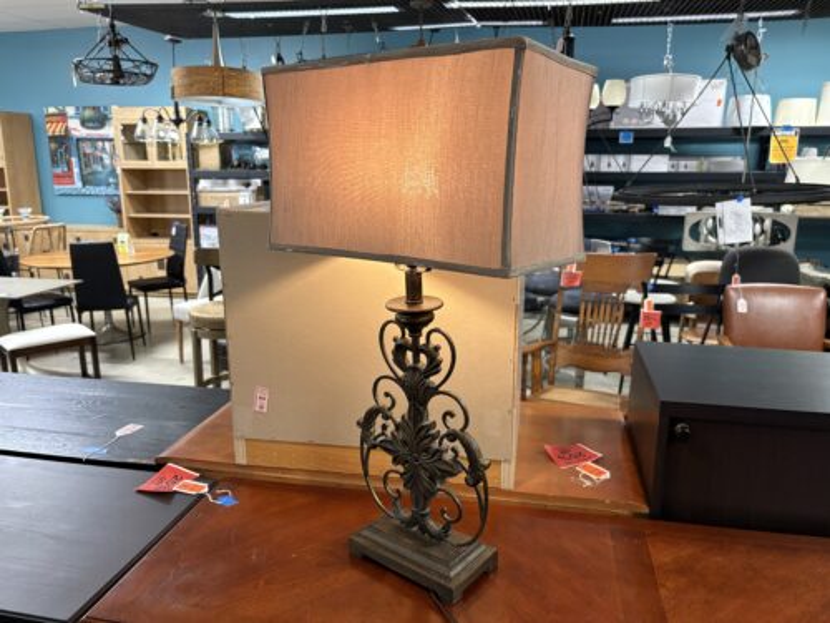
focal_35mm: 26
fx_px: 623
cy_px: 312
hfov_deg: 67.3
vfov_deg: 53.1
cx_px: 415
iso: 250
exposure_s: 1/60
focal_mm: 5.96
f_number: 1.6
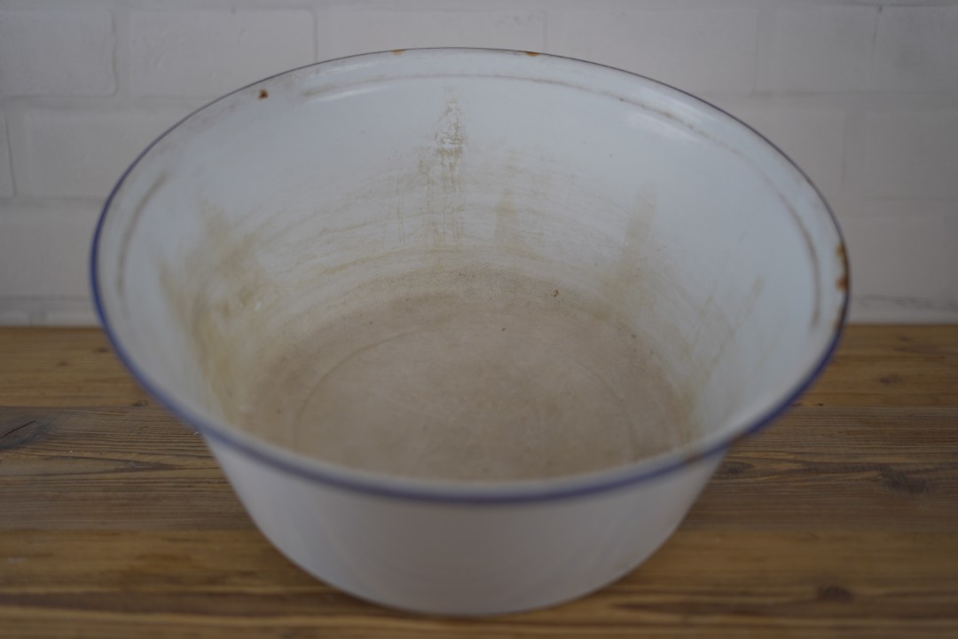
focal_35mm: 50
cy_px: 320
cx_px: 479
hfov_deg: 39.6
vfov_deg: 27.0
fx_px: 1330
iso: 200
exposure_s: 1/250
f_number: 1.8
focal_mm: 50
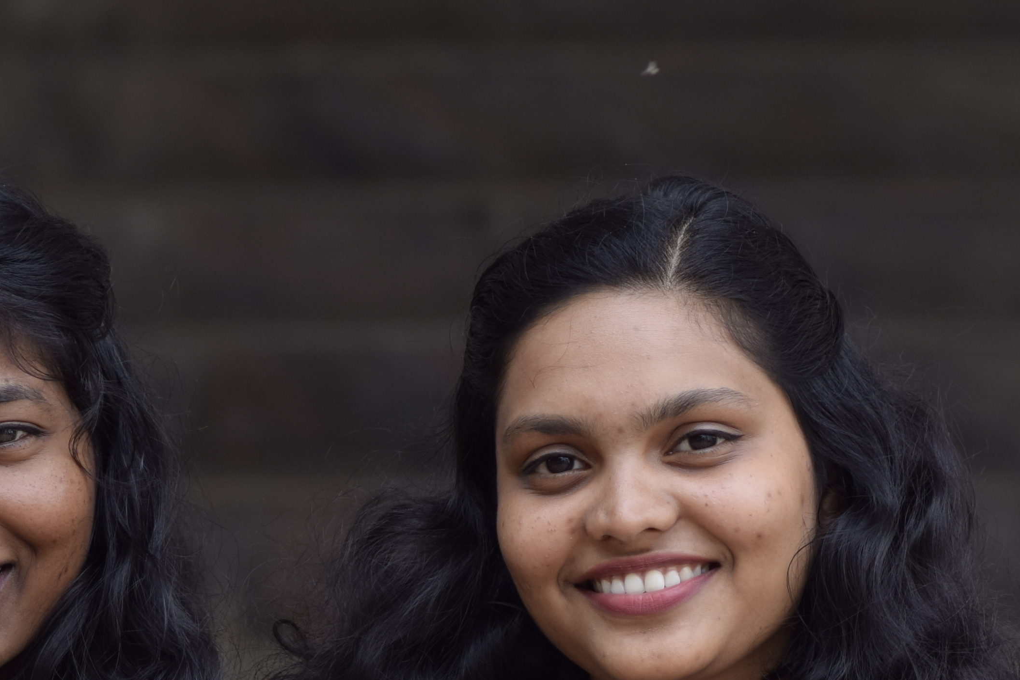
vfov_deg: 3.8
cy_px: 666
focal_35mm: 363
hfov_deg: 5.7
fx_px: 10295
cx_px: 274
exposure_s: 1/800
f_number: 3.5
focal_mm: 85
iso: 100
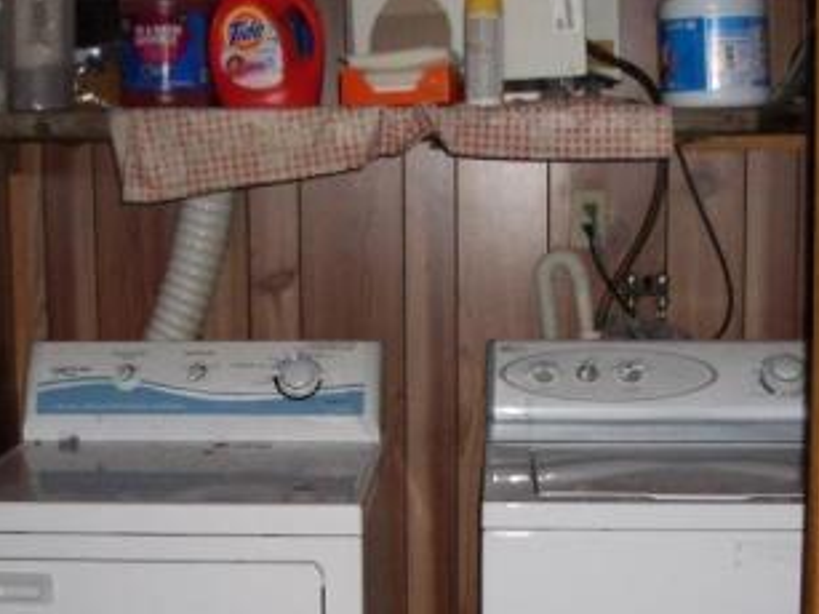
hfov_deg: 26.7
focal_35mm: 73
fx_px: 1726
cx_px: 400
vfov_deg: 20.0
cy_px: 467
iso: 200
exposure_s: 1/60
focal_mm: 5.8
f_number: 2.6
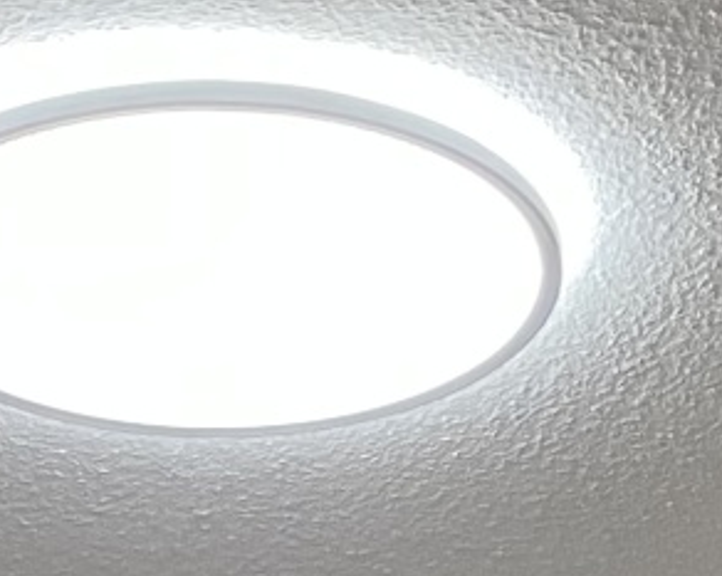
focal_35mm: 174
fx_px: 3714
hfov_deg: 11.1
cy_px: 2324
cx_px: 329
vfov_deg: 6.8
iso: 125
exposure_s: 1/92
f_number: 1.6
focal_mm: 4.2
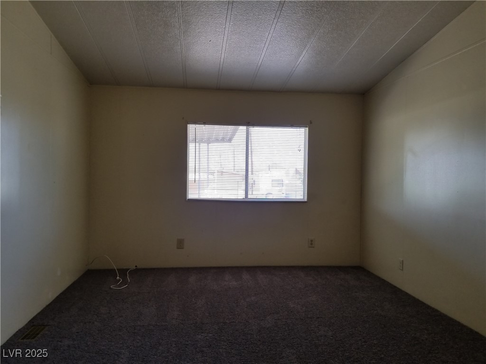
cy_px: 182
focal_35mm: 26
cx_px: 243
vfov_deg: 53.1
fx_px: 365
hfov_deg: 67.3
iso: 50
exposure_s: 1/266
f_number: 1.7
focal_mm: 4.25
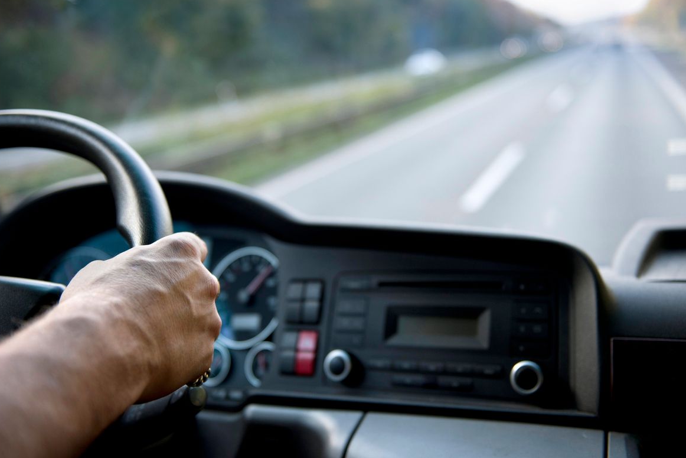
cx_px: 352
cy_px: 223
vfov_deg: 32.6
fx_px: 781
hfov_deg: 47.4
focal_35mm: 41
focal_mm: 38
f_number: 2.8
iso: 200
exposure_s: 1/500
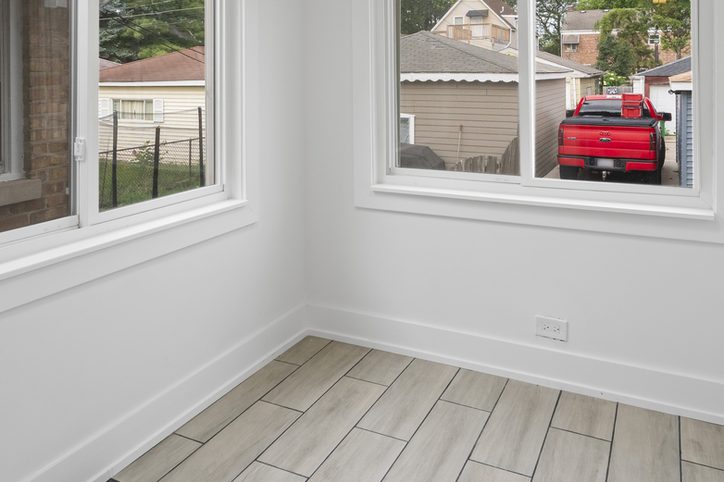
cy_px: 88
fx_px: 583
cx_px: 357
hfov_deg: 63.7
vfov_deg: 42.7
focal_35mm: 29
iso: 800
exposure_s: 1/30
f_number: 9
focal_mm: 14
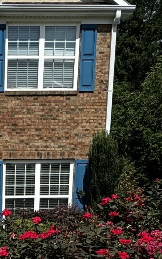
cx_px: -68
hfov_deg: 18.2
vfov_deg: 27.9
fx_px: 459
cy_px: 304
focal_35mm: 65
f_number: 2.2
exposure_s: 1/1748
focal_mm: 2.22
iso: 50
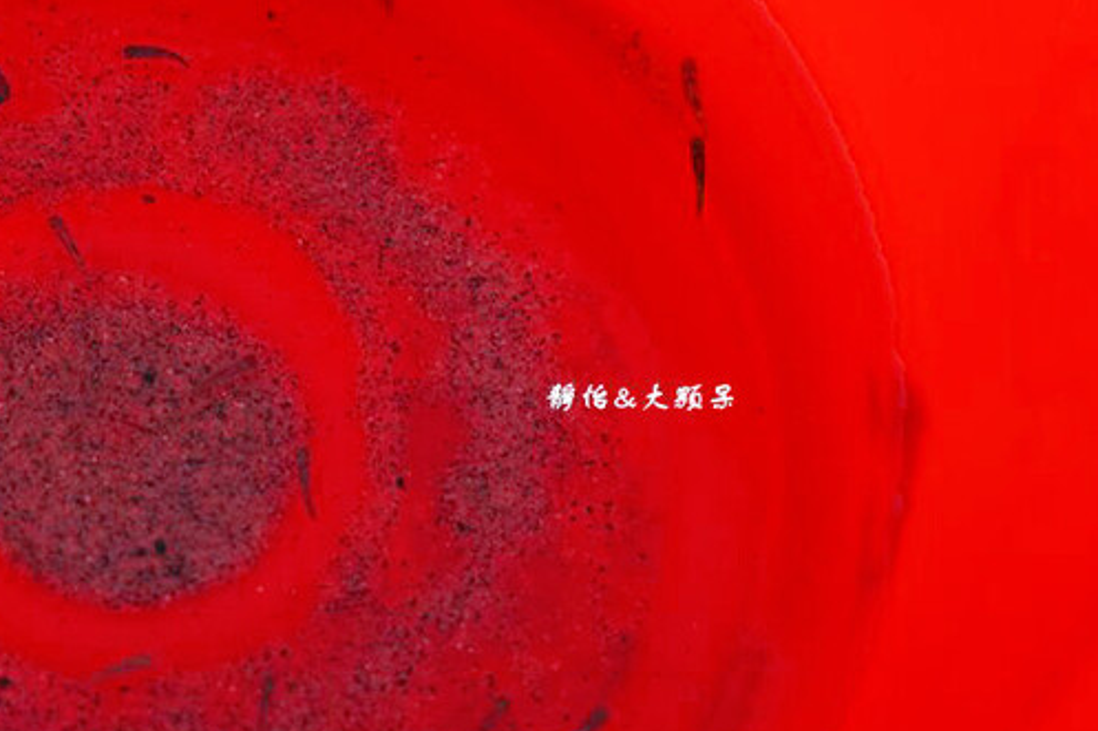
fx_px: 3598
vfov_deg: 11.6
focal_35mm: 118
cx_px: 239
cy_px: 272
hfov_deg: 17.2
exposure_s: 1/80
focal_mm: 69
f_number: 4
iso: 320
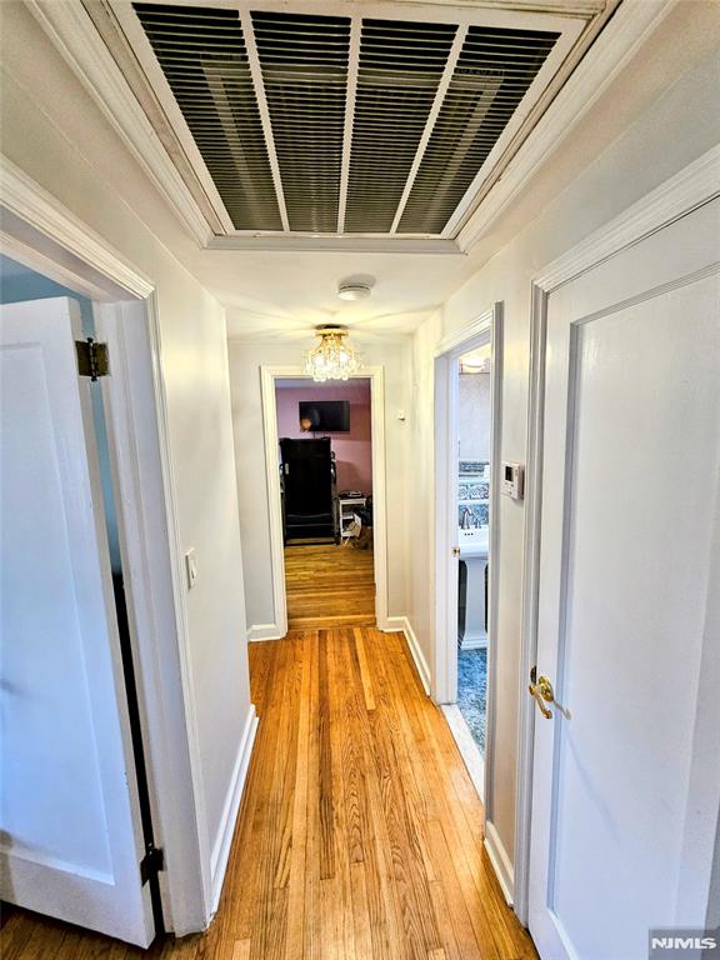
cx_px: 360
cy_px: 480
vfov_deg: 106.2
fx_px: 361
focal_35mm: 13
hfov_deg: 89.9
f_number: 2.2
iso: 250
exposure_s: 1/60
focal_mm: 2.2
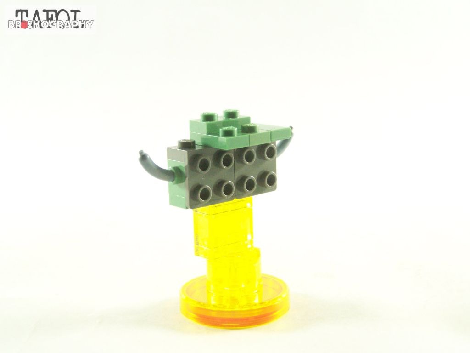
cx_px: 235
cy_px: 176
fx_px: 801
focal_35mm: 59
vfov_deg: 24.8
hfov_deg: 32.7
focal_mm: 9.8
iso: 400
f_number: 3.1
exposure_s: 1/60
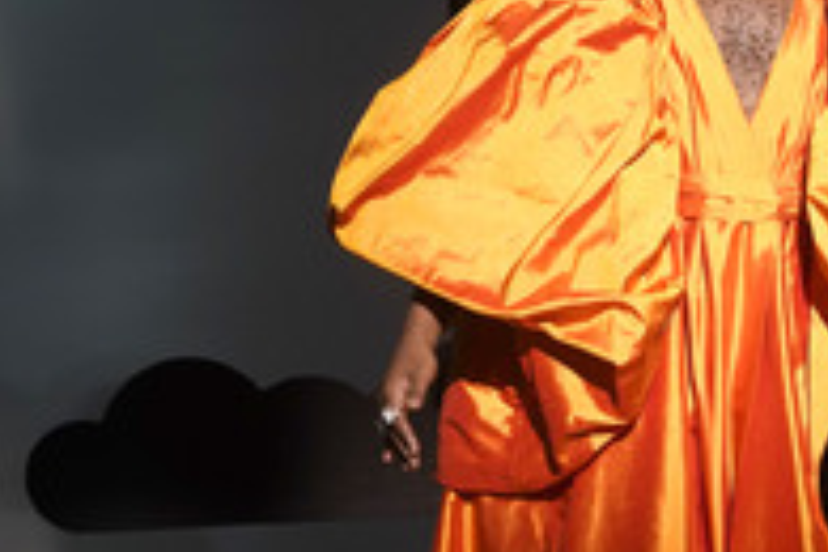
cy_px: 123
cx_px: 749
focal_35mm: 925
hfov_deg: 2.2
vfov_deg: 1.5
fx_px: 21273
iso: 1600
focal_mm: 400
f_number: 6.3
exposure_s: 1/50
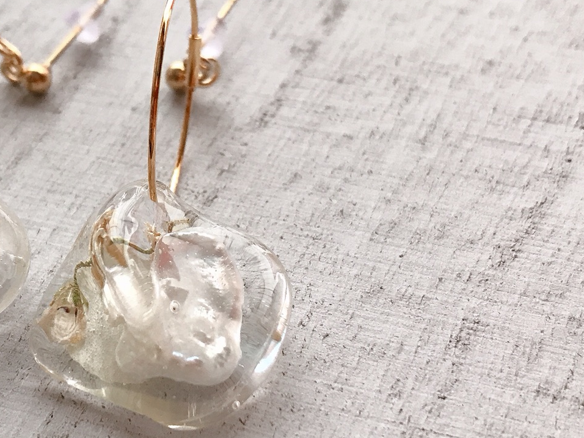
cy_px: 255
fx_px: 1012
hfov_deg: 32.1
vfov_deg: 24.4
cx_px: 228
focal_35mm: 60
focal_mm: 3.99
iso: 32
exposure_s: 1/30
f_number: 1.8
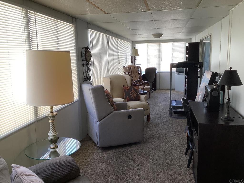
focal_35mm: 31
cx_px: 122
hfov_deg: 58.4
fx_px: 219
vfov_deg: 45.4
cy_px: 92
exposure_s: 1/60
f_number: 2.4
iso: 50
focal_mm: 3.3
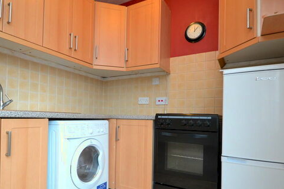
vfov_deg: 56.7
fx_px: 174
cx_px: 130
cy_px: 115
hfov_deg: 78.4
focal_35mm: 22
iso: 900
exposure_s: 1/60
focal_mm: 10
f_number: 3.5
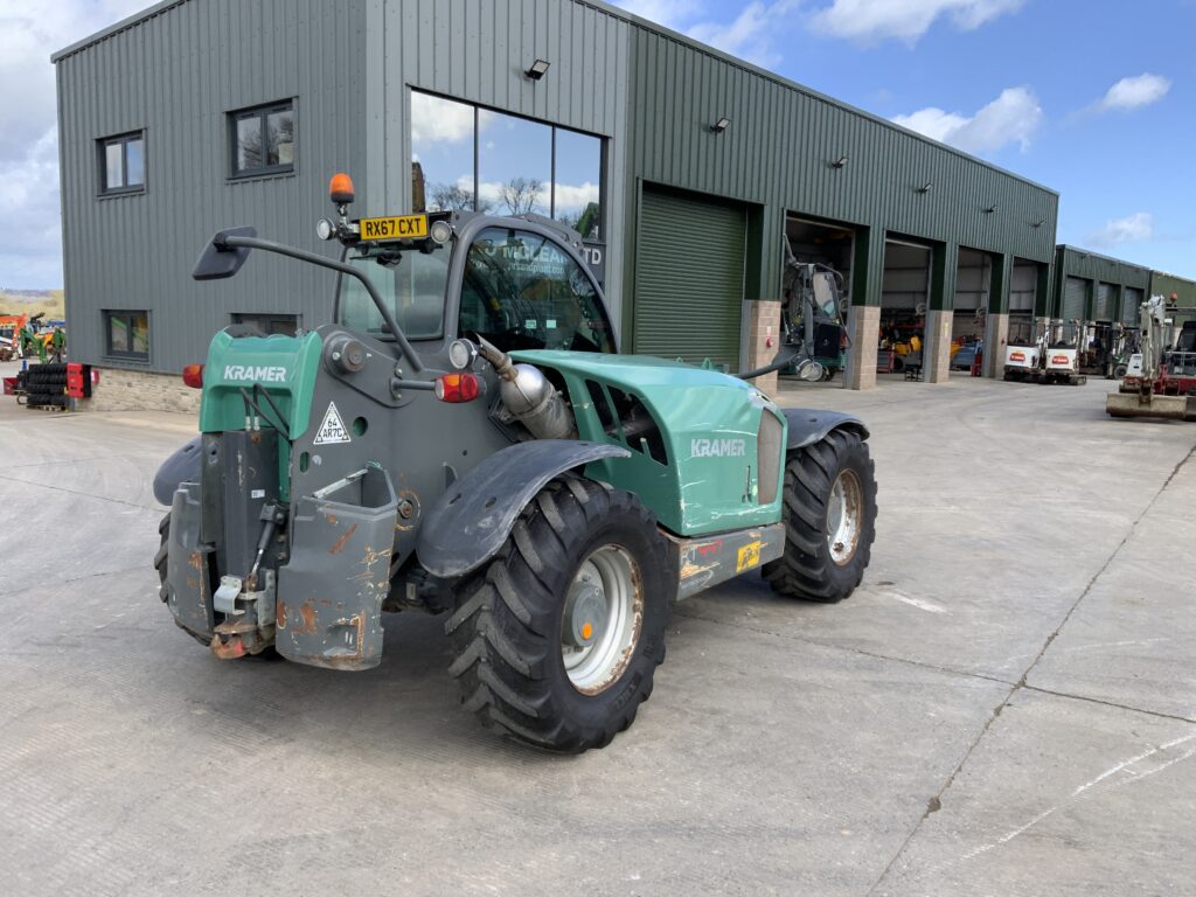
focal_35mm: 29
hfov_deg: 61.7
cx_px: 598
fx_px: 1002
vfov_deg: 48.2
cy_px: 448
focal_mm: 3
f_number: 1.8
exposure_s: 1/674
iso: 16
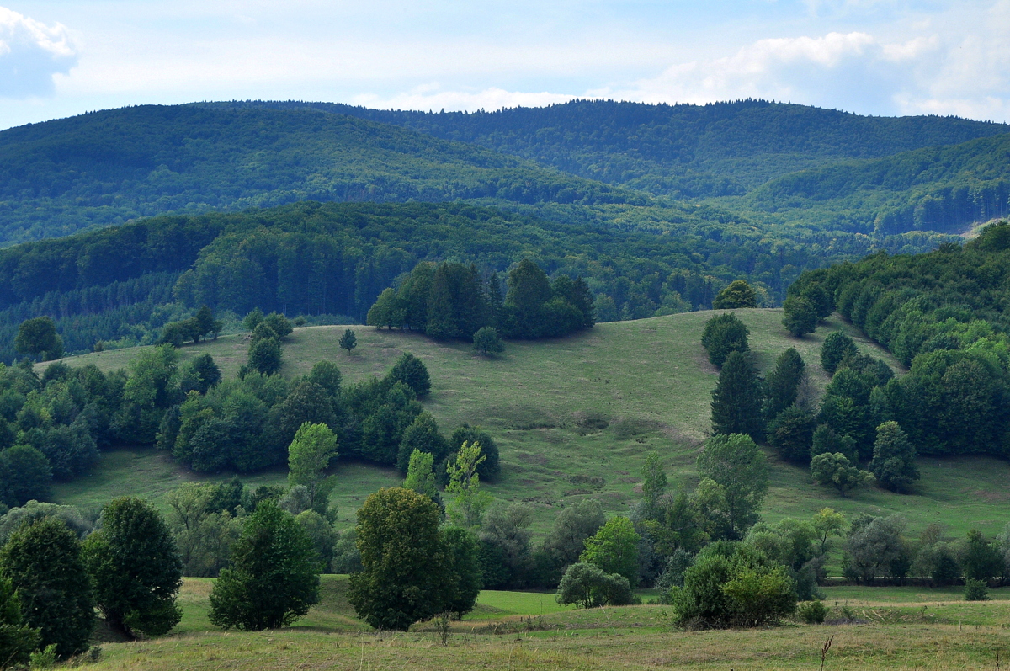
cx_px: 505
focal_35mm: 75
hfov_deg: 27.0
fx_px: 2102
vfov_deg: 18.1
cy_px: 336
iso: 400
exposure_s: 1/500
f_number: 11
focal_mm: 50
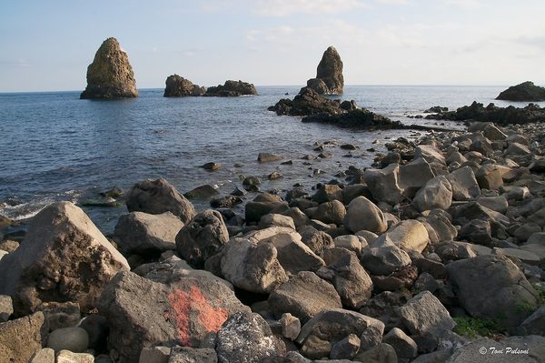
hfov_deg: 70.5
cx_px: 272
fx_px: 386
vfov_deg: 50.3
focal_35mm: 26
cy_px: 182
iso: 200
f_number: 13
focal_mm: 17
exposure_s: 1/125
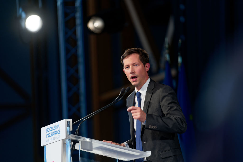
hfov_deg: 10.3
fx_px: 1350
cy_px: 81
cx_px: 122
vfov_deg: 6.9
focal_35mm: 200
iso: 250
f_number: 2.8
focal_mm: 200
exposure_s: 1/320
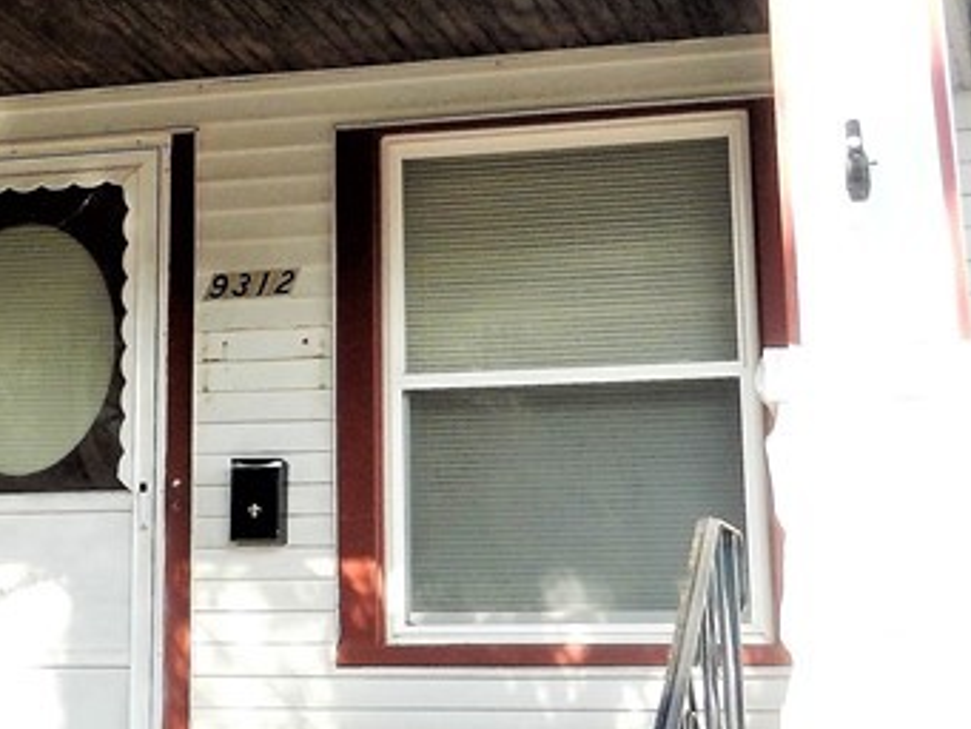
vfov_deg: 14.4
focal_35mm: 102
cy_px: 115
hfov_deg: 18.2
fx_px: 2862
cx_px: -233
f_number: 4.2
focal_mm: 6.1
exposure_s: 1/200
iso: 180
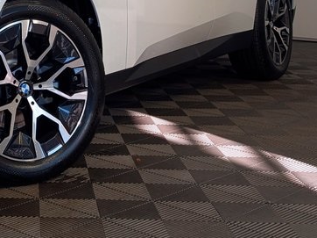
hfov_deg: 26.1
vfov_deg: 19.4
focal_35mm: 68
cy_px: -98
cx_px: -43
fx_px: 622
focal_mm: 6.9
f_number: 1.68
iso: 21
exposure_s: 1/132
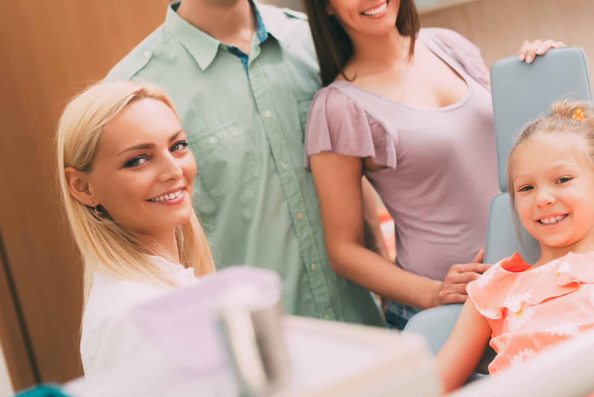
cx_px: 410
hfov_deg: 28.2
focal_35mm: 71
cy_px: 138
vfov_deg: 19.2
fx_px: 1172
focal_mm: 50
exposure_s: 1/100
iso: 100
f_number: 2
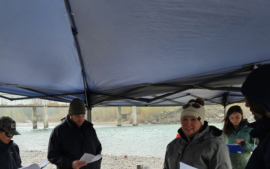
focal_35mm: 44
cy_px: 137
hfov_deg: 44.5
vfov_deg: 28.5
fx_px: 324
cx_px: 87
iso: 25
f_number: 1.8
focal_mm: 5.4
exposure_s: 1/186
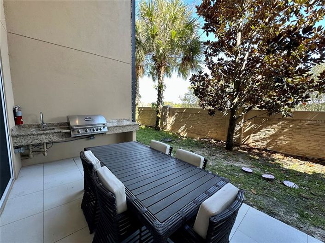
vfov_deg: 85.6
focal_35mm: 14
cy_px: 122
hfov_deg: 102.1
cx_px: 162
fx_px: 131
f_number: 2.2
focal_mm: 2.22
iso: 40
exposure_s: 1/99
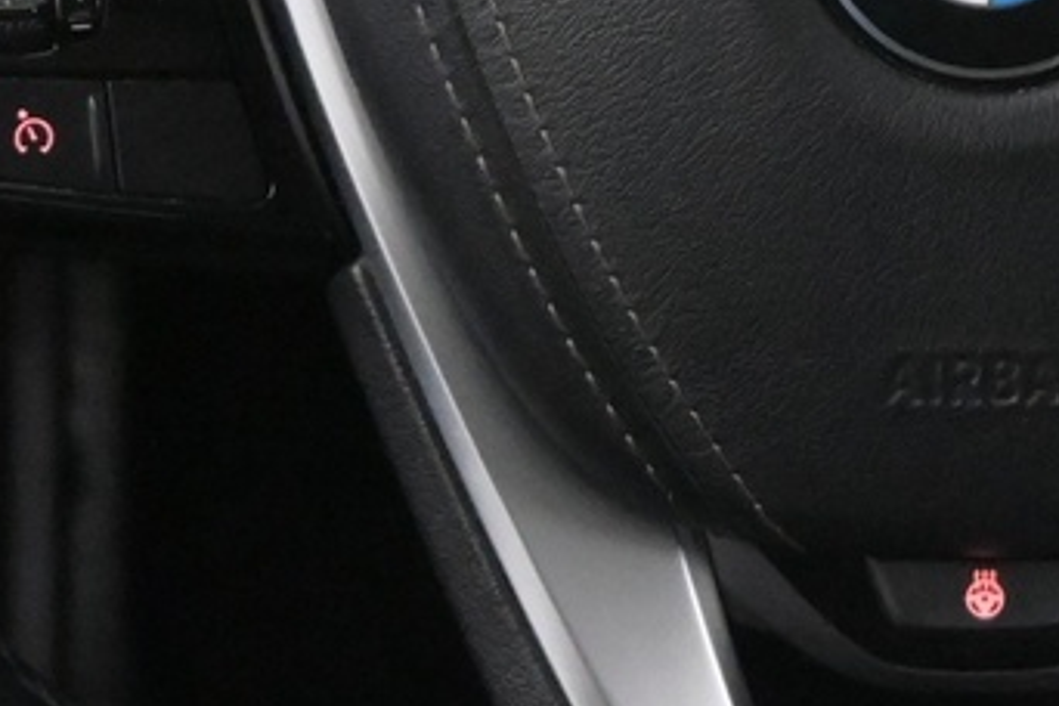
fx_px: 5853
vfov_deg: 6.9
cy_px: -87
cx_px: 960
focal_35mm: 199
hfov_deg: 10.3
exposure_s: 1/50
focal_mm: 28
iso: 6400
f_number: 4.5
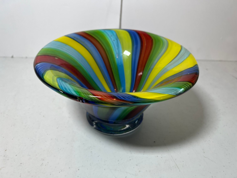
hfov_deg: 67.3
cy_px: 89
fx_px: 178
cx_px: 118
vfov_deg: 53.1
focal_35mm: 26
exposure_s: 1/120
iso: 80
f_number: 1.5
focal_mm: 5.7
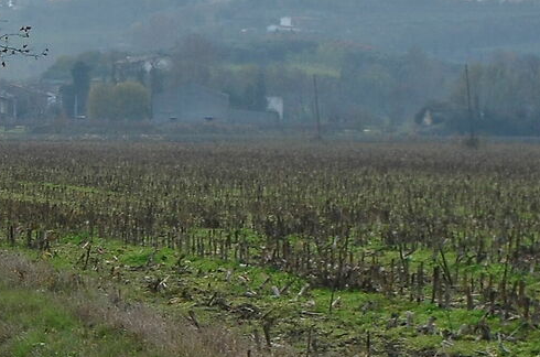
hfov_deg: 12.9
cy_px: 178
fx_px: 2199
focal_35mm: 147
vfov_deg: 9.3
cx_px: -387
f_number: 7.1
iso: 200
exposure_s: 1/100
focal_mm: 20
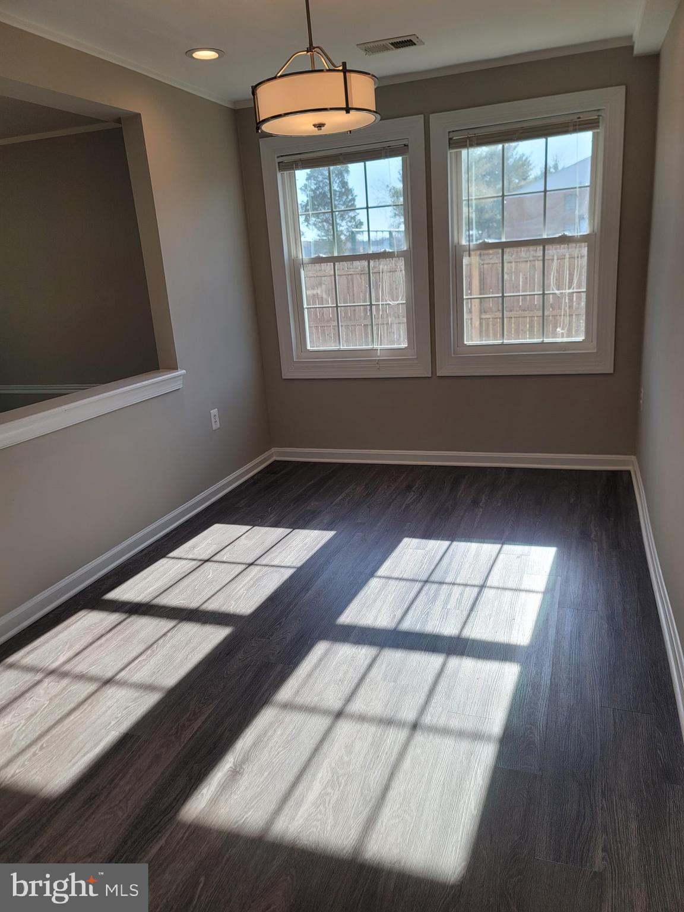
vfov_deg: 69.4
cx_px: 342
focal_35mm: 25
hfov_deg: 54.9
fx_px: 659
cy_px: 456
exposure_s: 1/158
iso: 20
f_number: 1.8
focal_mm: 7
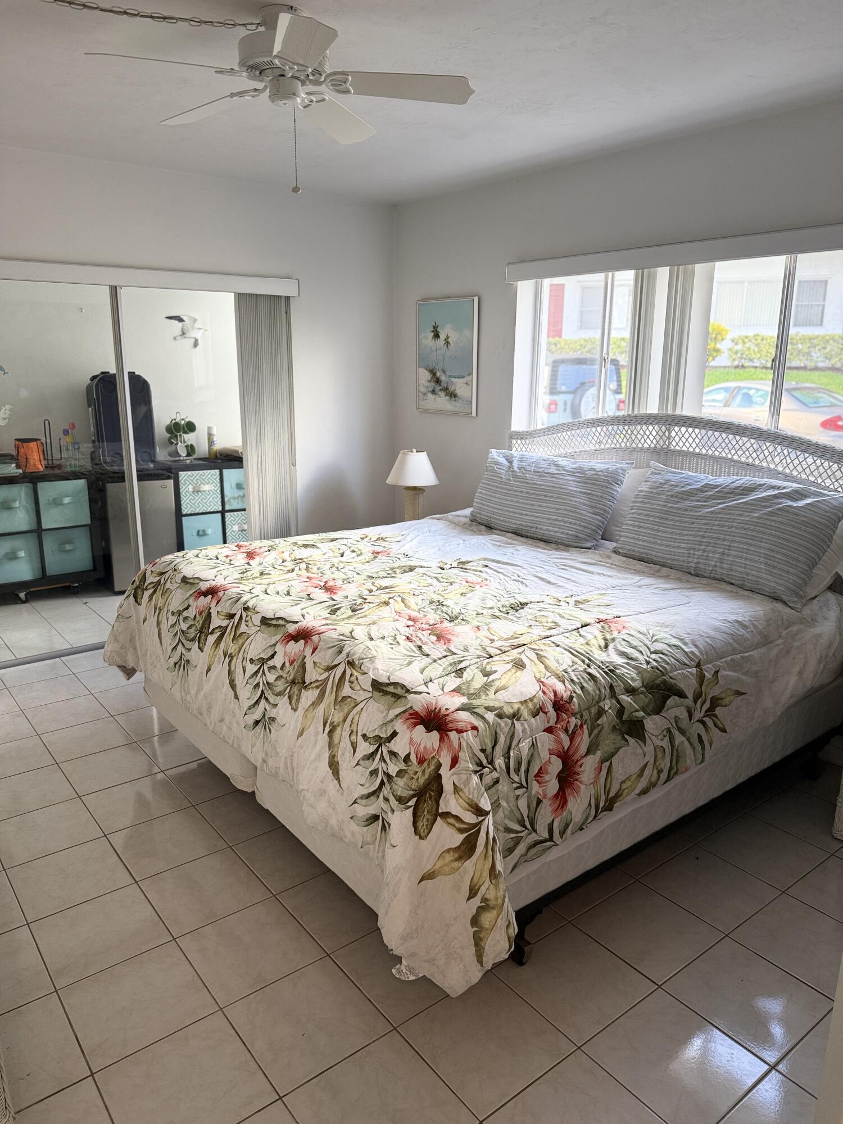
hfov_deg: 56.8
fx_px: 779
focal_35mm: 24
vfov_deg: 71.6
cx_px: 422
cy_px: 562
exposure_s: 1/177
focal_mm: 6.76
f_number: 1.78
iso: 200
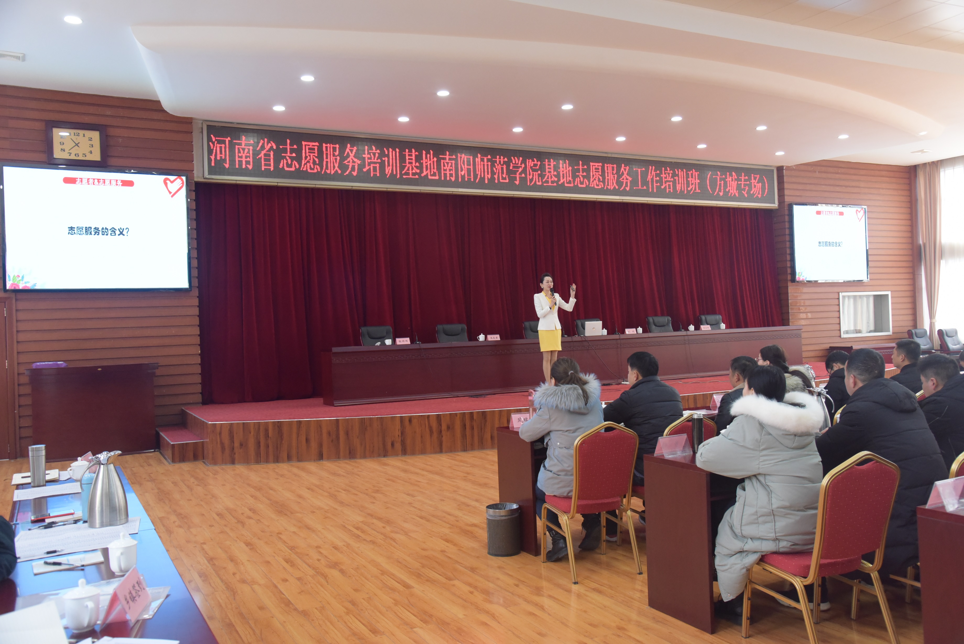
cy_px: 322
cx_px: 482
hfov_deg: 60.3
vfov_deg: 42.4
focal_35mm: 31
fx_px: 830
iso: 3200
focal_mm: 31
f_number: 5
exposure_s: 1/100
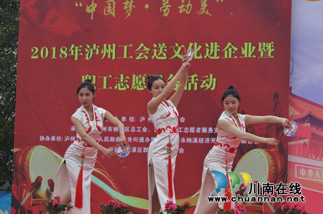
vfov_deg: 9.9
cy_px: 107
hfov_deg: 14.9
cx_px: 162
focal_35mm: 138
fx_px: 1235
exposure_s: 1/500
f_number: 11
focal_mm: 92
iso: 1250
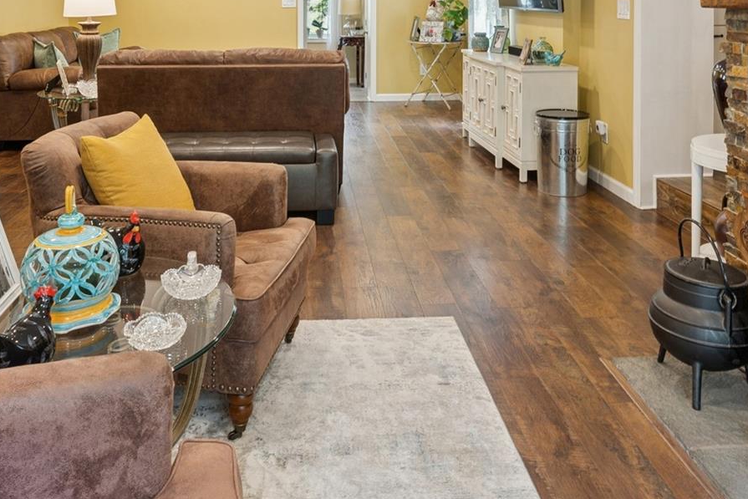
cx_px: 389
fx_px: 665
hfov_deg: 58.7
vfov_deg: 39.1
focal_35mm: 32
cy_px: 80
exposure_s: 1/2.5
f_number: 11
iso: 200
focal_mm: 14
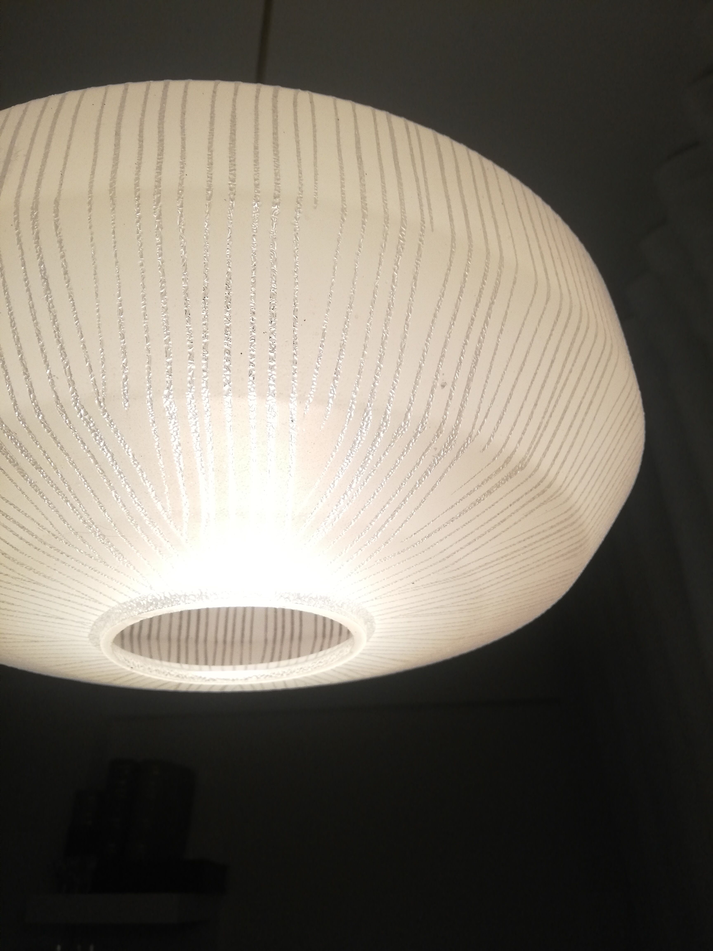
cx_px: 356
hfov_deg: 53.1
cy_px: 476
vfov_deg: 67.3
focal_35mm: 26
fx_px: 714
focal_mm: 3.81
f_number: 2.2
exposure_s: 1/33.3
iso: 200
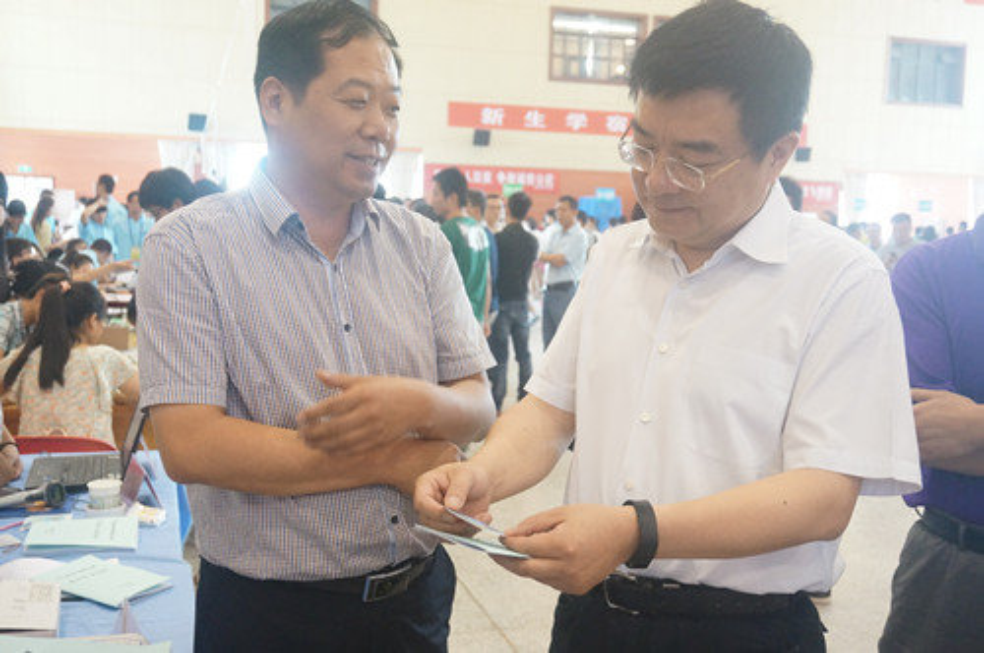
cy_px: 326
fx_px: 1106
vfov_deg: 32.9
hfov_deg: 48.0
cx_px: 492
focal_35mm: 40
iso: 3200
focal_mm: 27
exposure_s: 1/50
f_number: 4.5
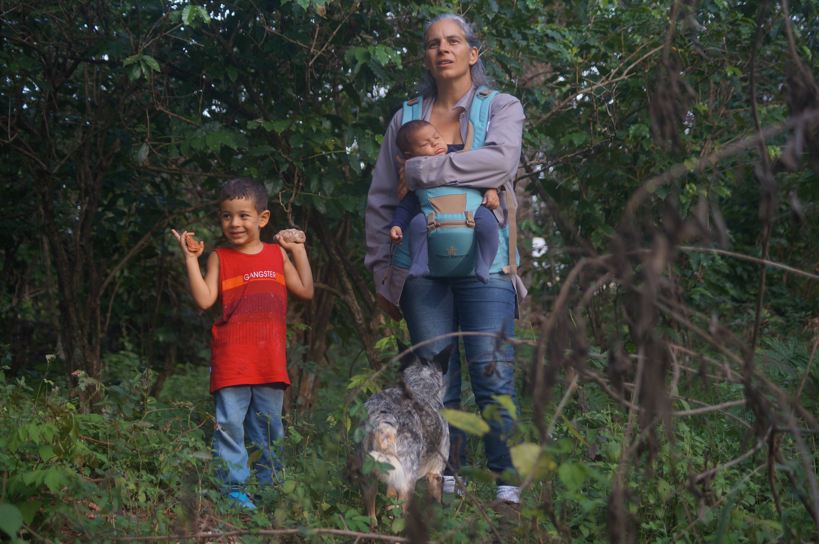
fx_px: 1875
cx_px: 410
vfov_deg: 16.5
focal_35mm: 82
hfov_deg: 24.6
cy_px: 272
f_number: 4
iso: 200
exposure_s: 1/160
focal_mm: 55
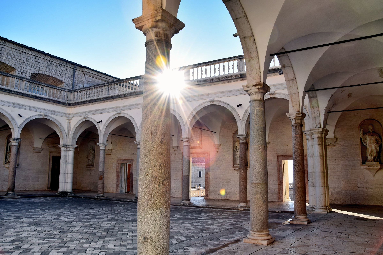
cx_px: 192
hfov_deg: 67.4
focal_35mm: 27
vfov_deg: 47.9
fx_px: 287
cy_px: 128
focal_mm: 18
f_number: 10
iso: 100
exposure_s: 1/100
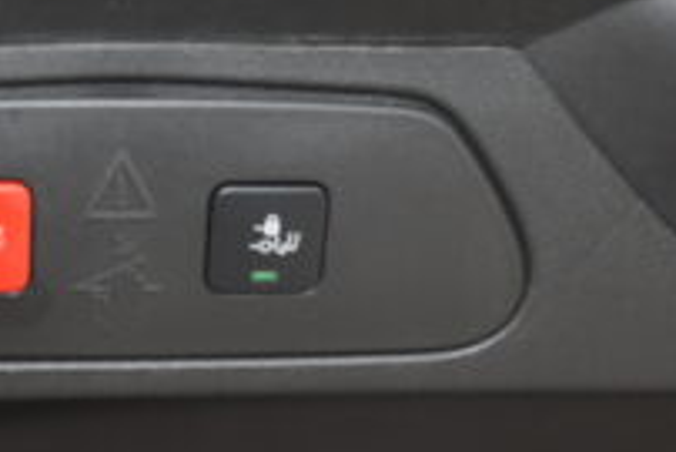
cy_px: 347
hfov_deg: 24.6
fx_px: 1503
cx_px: 64
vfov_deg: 17.0
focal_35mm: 80
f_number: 5
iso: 200
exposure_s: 1/200
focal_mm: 18
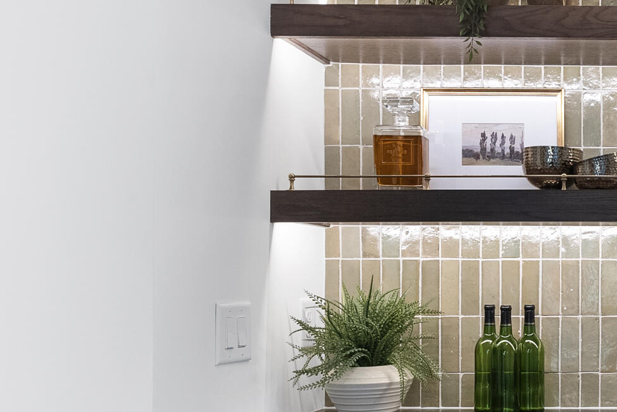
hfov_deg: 35.9
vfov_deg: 29.1
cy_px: 267
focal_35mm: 46
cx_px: 690
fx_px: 789
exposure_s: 1/6
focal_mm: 15
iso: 800
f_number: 7.1
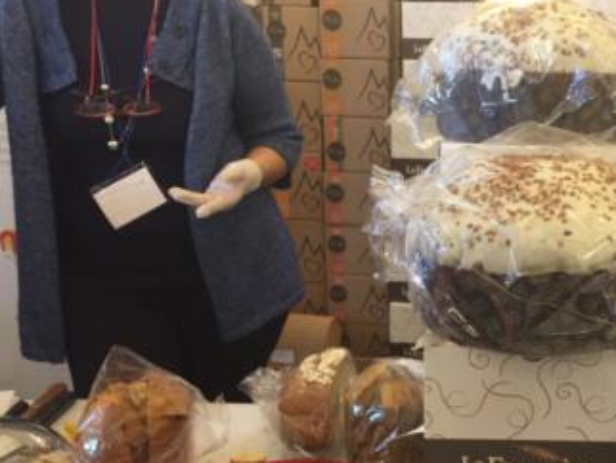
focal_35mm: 45
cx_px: 476
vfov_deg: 31.9
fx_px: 801
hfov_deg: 40.6
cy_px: 320
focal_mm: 4.15
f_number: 2.2
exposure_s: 1/33
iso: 160
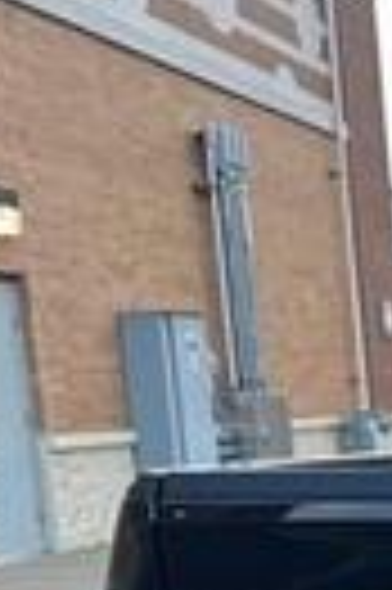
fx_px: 1572
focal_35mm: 96
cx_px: 888
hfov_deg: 12.0
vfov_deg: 20.1
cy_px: 685
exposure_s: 1/422
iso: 80
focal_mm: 6.86
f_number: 1.78
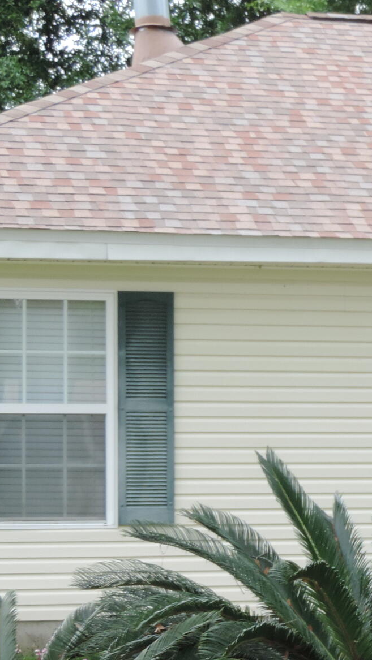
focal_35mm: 140
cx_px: 527
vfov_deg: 15.3
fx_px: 2453
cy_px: 477
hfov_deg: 8.5
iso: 80
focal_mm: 8.9
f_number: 3.6
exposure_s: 1/160
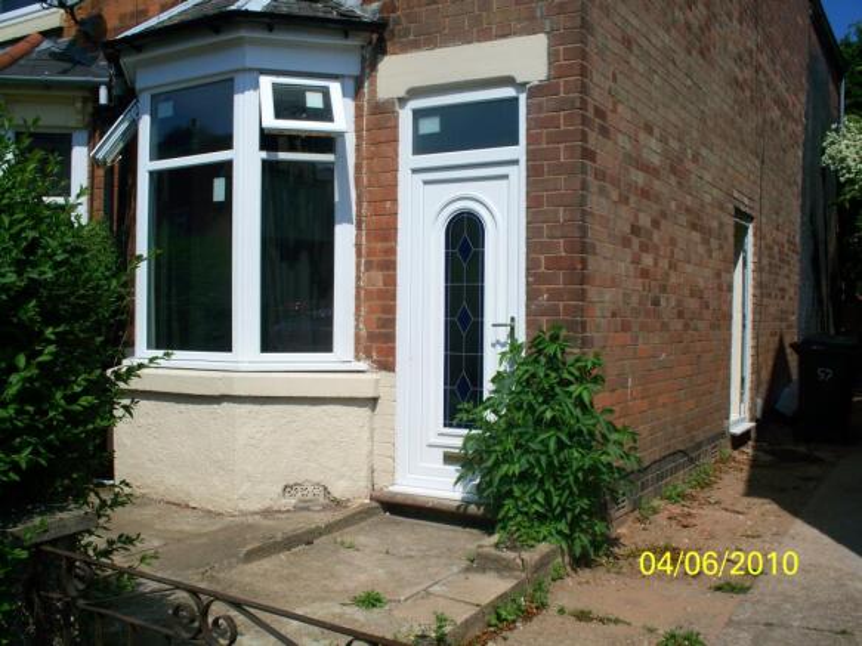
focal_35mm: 35
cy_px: 323
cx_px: 431
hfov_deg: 52.6
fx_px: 871
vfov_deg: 40.7
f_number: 4.8
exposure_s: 1/800
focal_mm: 7.54
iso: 80
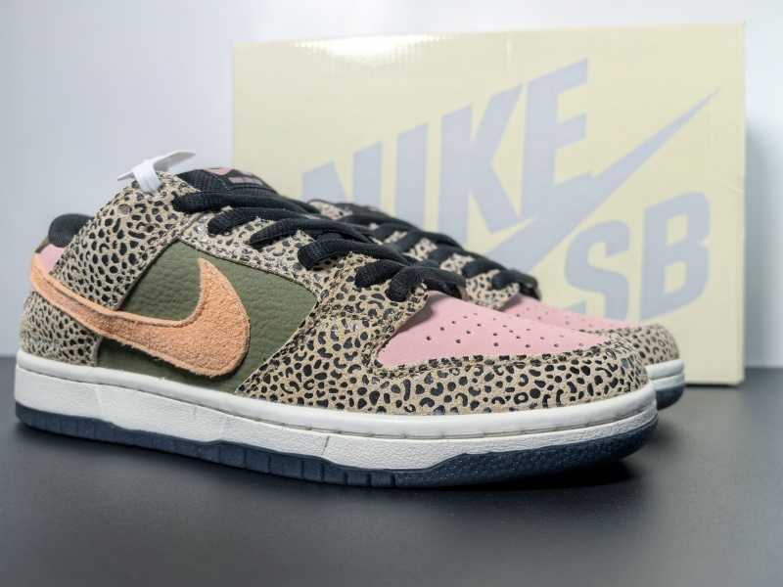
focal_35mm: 27
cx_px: 392
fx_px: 611
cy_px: 294
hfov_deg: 65.3
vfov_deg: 51.4
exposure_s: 1/373
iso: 50
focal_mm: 6.98
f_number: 2
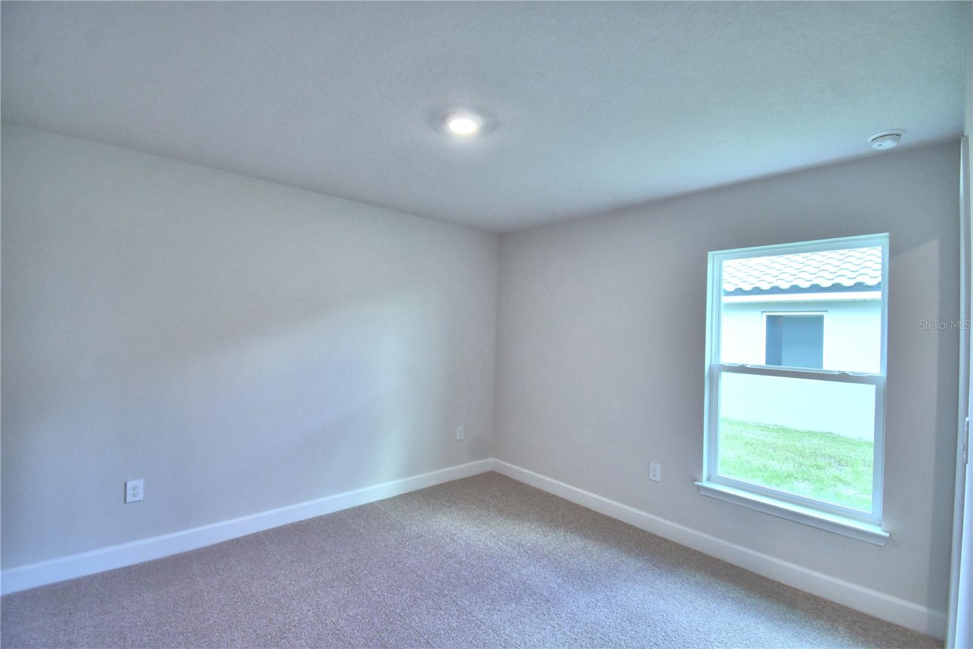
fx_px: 405
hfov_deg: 100.4
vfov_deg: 77.3
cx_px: 486
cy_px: 324
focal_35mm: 15
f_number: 4.5
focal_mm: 10
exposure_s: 1/80
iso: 400
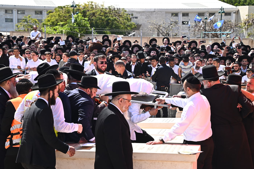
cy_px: 84
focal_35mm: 112
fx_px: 790
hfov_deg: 18.3
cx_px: 127
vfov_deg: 12.2
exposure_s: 1/125
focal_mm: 112
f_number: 14
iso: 320
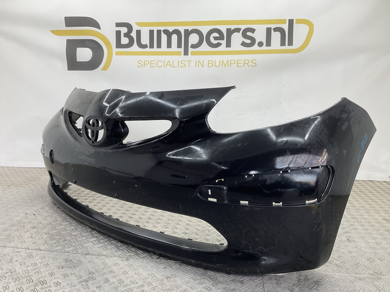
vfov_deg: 48.2
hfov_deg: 61.7
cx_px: 195
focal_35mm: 29
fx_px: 327
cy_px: 146
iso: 25
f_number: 1.8
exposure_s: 1/120
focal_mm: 3
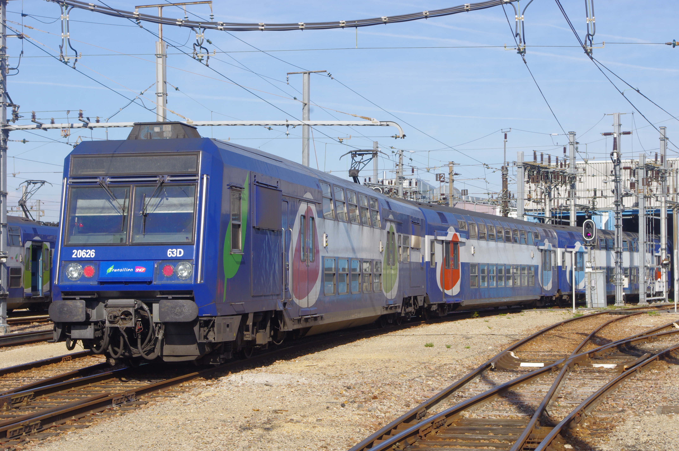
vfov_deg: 18.9
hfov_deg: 28.1
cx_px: 340
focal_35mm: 72
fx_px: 1356
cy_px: 226
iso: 200
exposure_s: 1/200
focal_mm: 47.5
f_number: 13
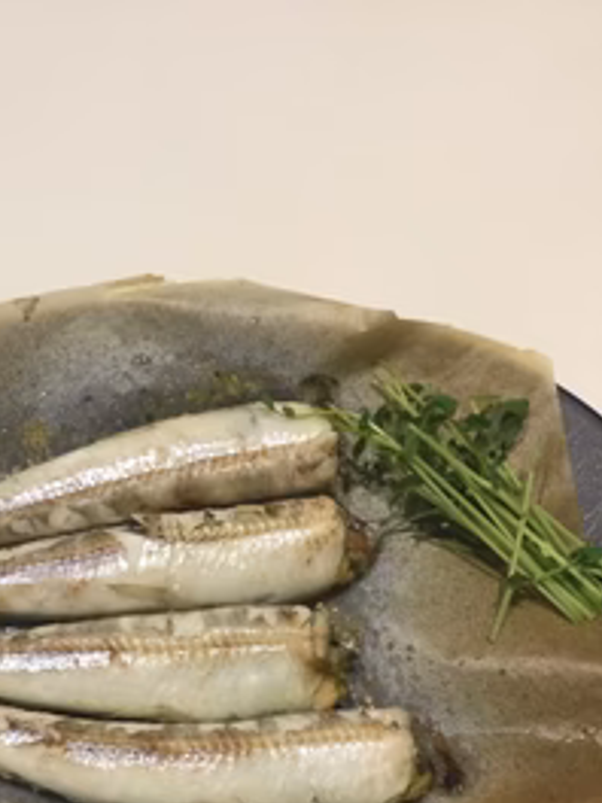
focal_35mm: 47
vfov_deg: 39.3
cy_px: 602
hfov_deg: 30.4
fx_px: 1090
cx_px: 158
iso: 160
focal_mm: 3.3
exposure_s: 1/33
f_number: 2.4
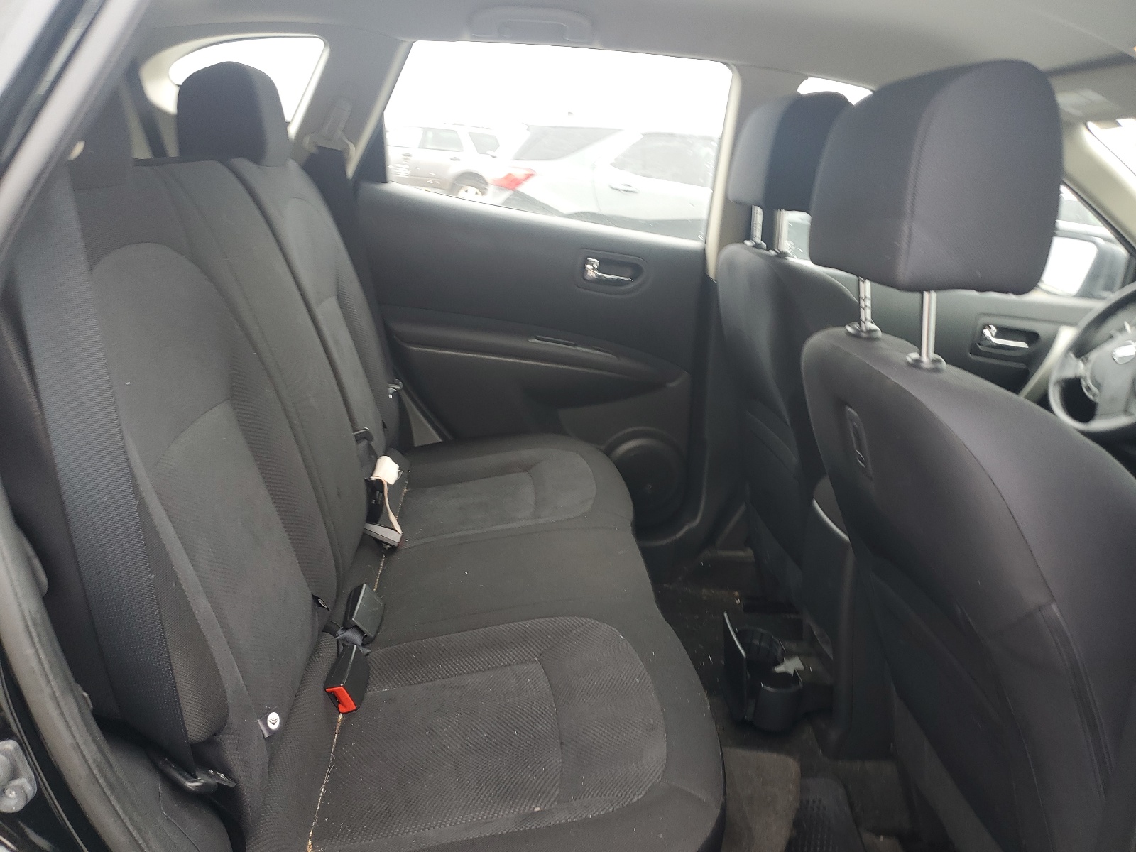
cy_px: 426
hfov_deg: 67.3
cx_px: 568
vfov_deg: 53.1
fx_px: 853
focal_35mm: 26
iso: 50
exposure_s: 1/60.2
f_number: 1.5
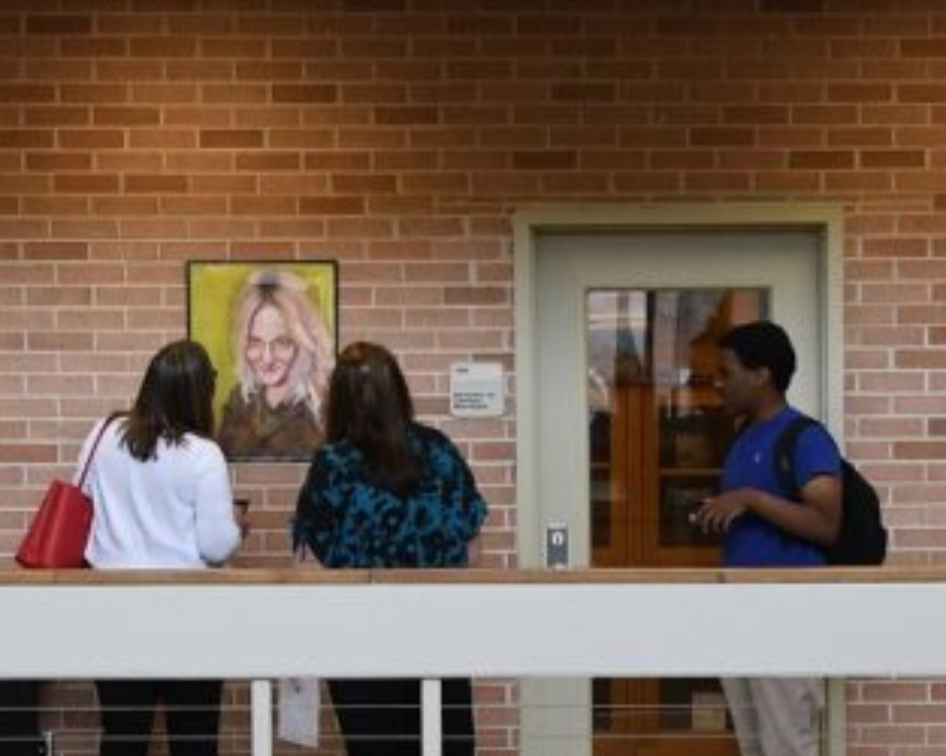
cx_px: 698
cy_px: 736
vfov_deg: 8.1
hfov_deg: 10.2
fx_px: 5288
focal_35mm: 189
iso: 1250
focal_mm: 30
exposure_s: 1/250
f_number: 6.3
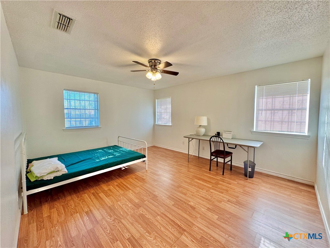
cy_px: 124
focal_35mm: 14
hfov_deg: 102.1
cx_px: 165
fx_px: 133
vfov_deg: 85.7
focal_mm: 2.22
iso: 200
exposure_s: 1/120
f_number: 2.2
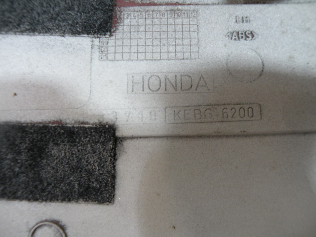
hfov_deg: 65.3
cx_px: 158
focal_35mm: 27
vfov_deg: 51.4
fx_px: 246
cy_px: 118
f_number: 2.8
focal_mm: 4.7
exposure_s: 1/59.8
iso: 118
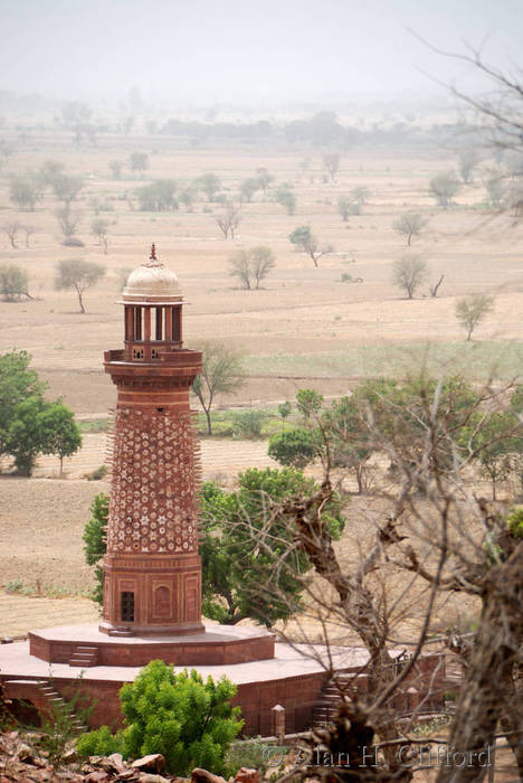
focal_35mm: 300
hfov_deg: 4.6
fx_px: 6524
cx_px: 262
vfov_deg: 6.9
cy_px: 392
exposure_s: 1/400
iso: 100
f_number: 5.6
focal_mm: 200
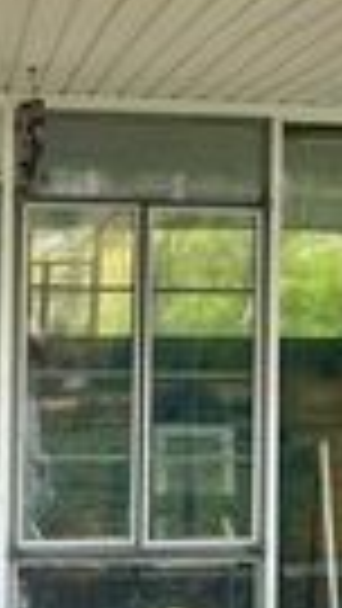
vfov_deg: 20.4
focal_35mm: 105
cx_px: 288
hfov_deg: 11.5
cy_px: 304
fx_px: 1692
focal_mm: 4.2
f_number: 1.6
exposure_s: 1/812
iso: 32
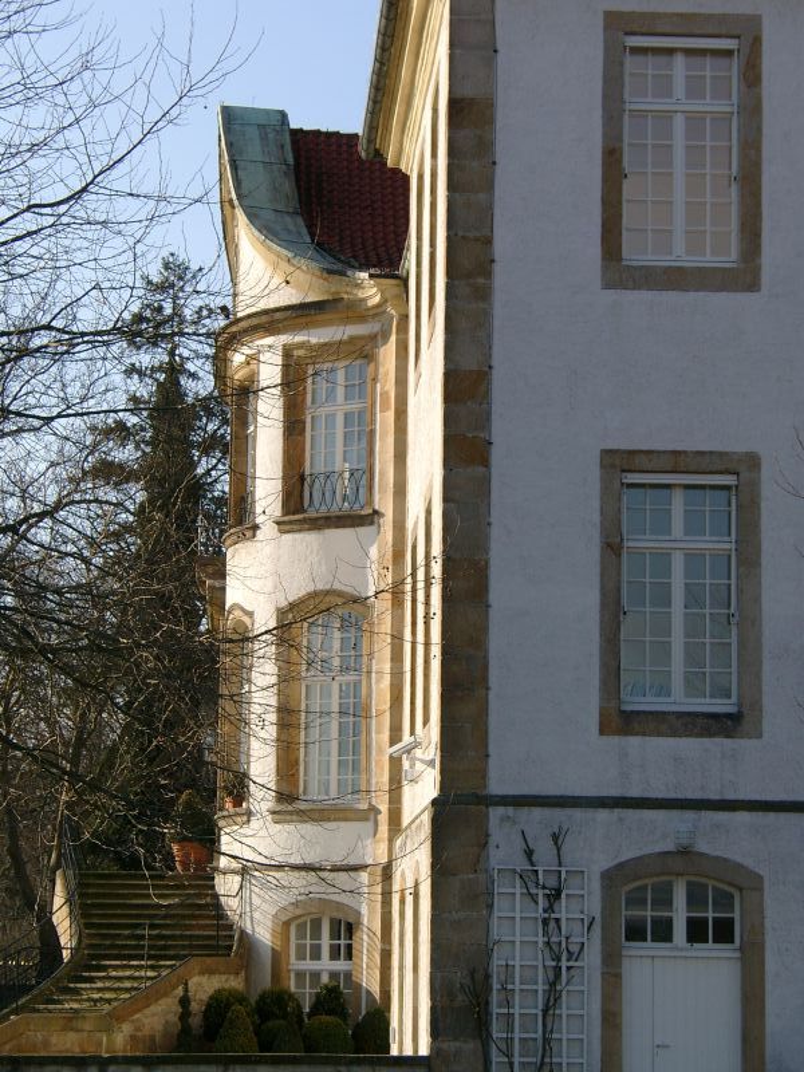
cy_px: 536
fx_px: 3097
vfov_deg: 19.6
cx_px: 402
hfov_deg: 14.8
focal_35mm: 100
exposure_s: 1/442
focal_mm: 20.74
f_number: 4
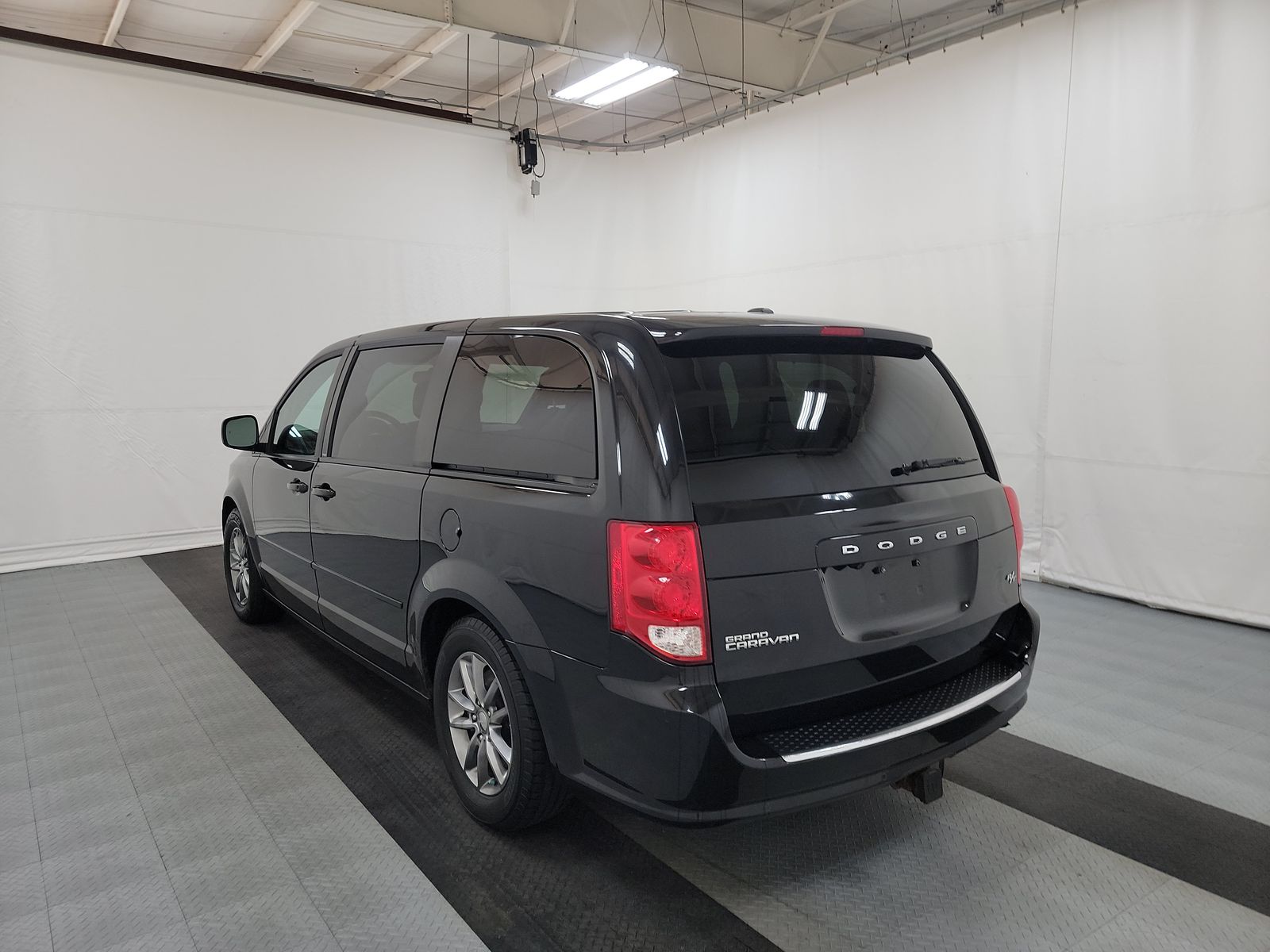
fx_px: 881
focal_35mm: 24
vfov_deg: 56.8
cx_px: 635
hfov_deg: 71.6
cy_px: 476
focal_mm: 6.7
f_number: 1.8
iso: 117
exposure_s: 1/59
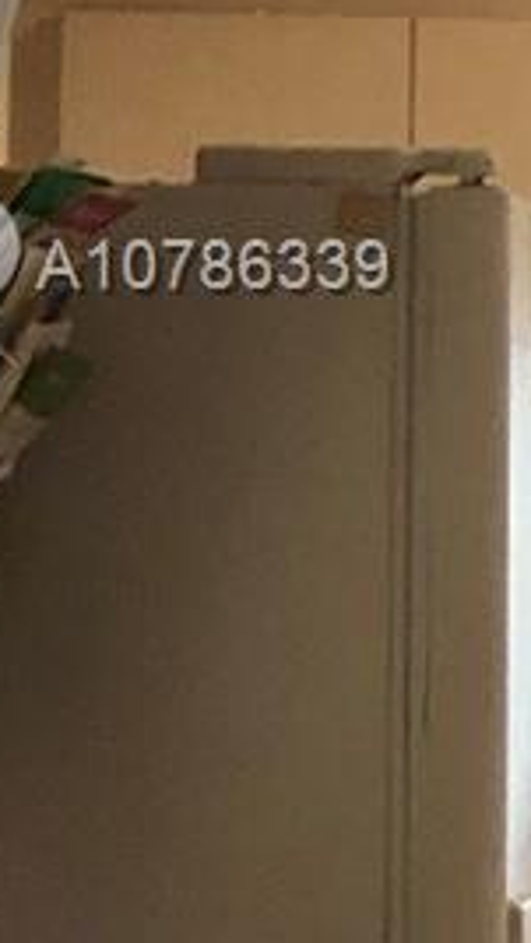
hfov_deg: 5.2
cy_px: 271
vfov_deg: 11.8
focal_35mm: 182
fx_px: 4550
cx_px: 2648
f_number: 1.8
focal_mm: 3.99
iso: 100
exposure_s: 1/11
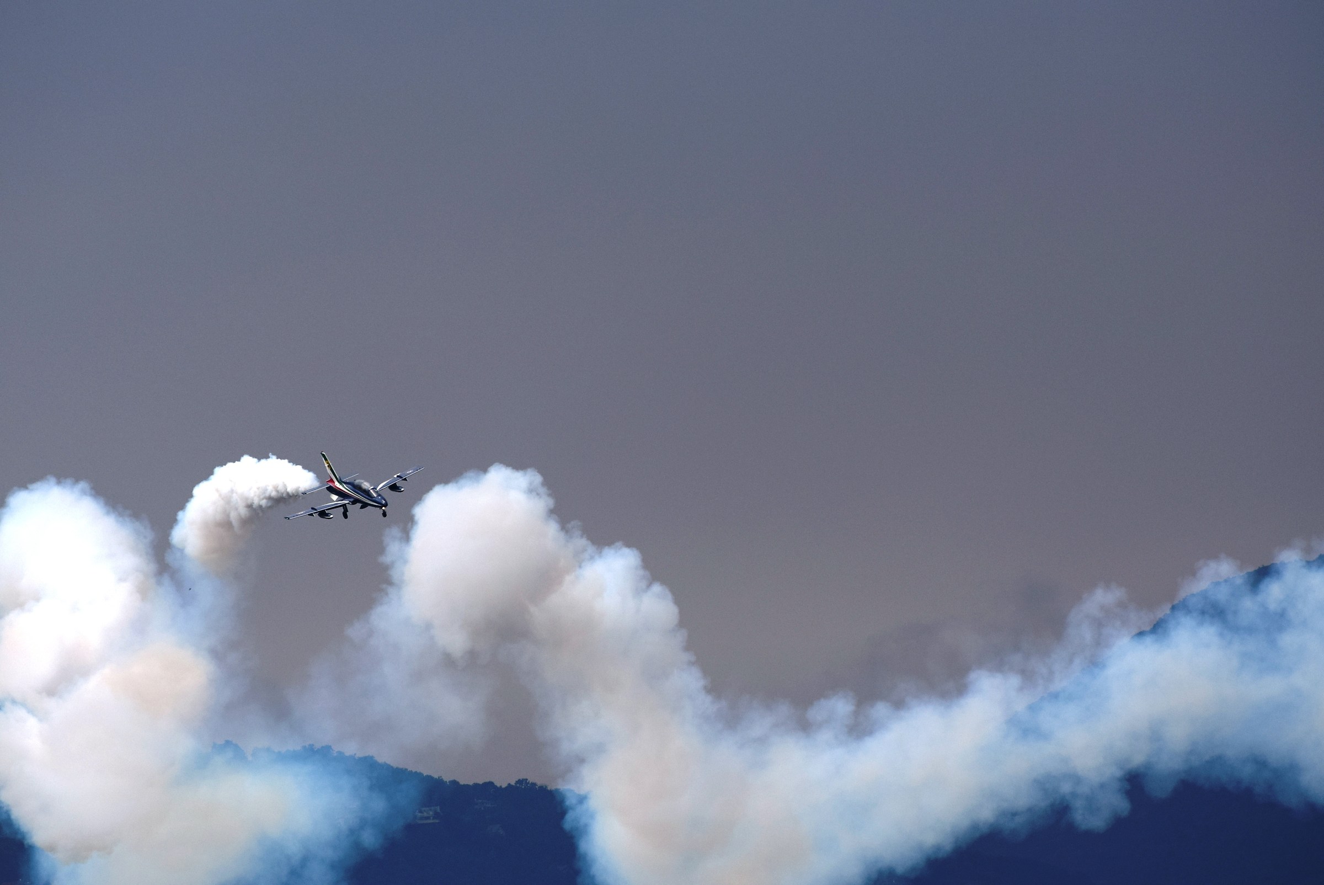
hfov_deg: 6.0
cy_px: 442
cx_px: 662
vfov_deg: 4.0
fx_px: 12697
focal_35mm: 345
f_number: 5.3
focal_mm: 230
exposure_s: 1/1250
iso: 400
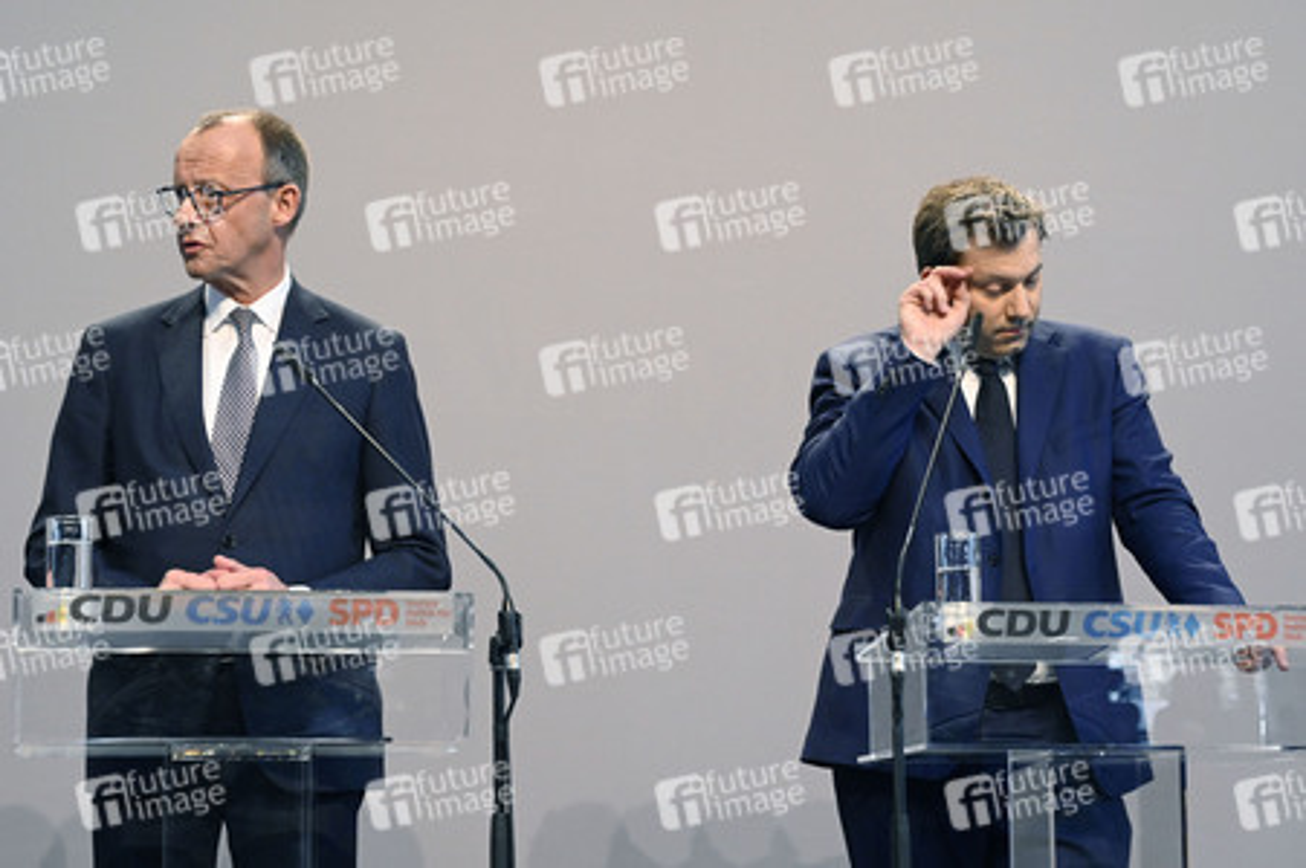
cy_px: 434
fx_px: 2429
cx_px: 653
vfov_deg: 20.3
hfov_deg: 30.1
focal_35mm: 67
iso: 4000
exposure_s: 1/640
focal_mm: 67
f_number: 5
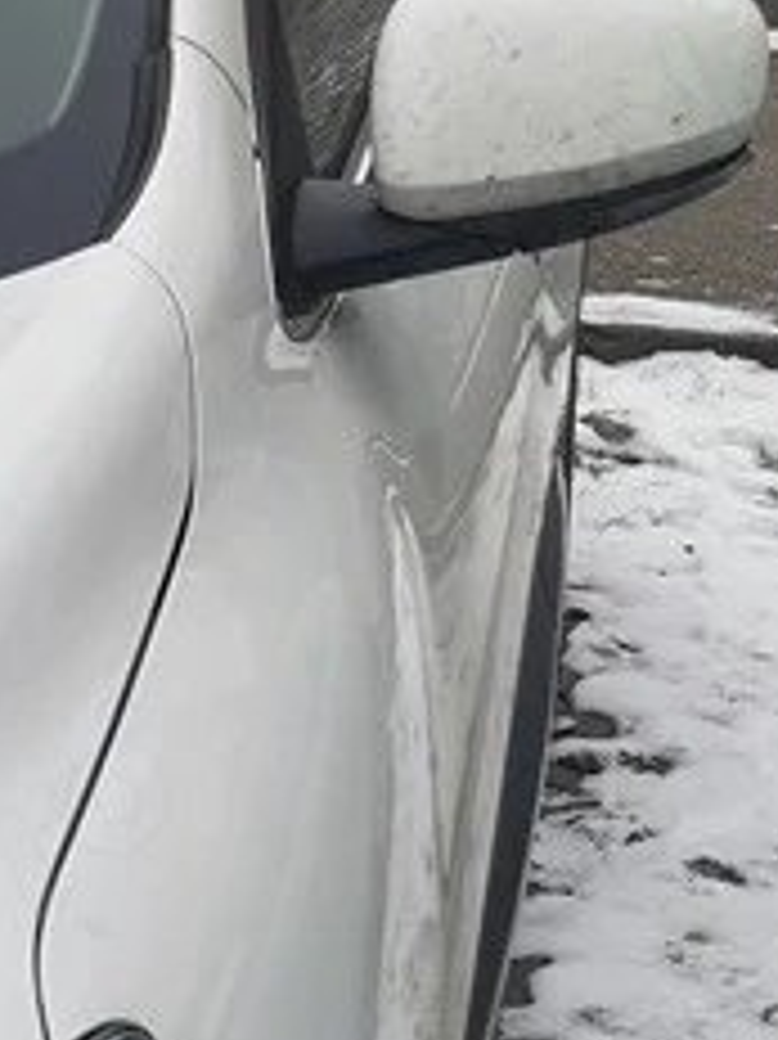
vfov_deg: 15.3
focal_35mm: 128
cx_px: -1052
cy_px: 189
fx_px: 3839
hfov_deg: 10.2
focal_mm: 5.56
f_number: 1.6
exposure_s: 1/100
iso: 50
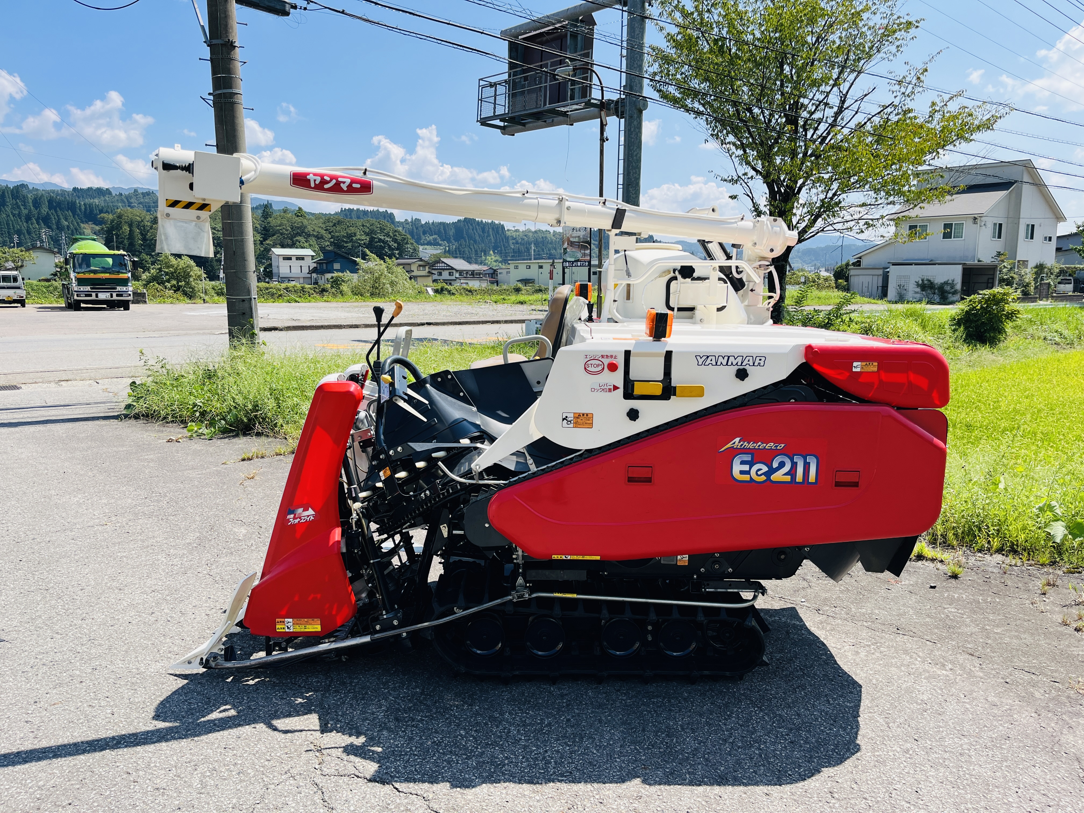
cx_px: 542
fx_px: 814
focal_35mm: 26
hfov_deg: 67.3
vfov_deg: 53.1
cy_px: 406
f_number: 1.6
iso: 50
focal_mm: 5.1
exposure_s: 1/2688
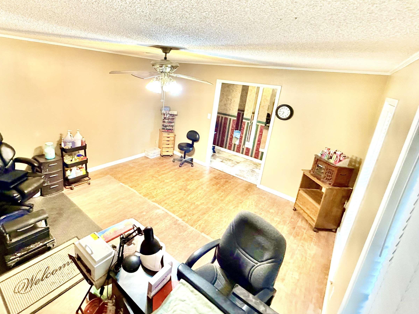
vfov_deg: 71.0
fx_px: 218
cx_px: 176
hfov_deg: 87.1
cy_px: 129
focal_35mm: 18
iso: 640
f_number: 2.2
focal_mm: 2.22
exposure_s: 1/60
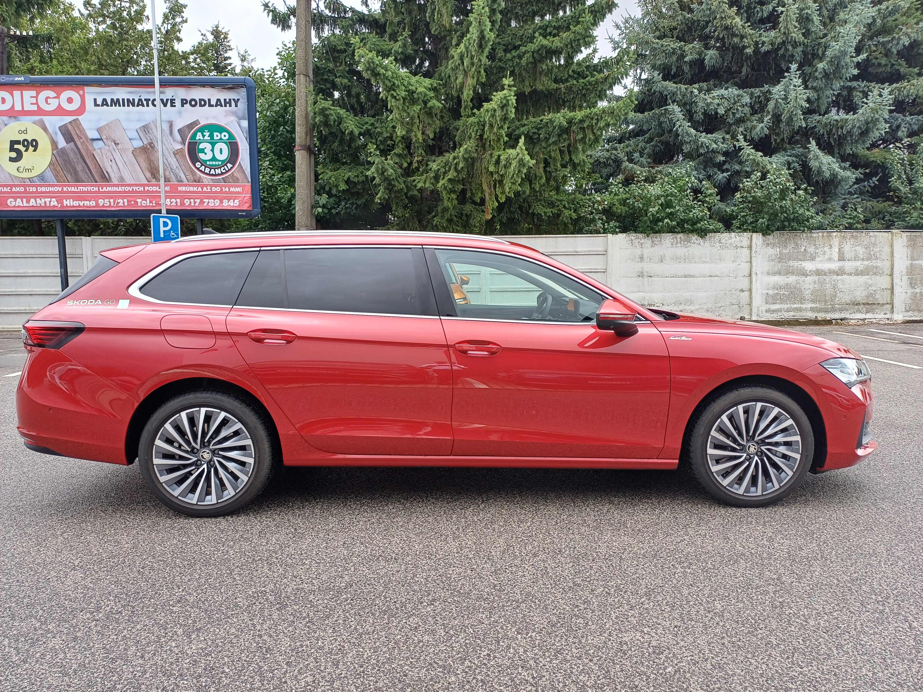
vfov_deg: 54.9
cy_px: 346
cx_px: 462
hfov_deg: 69.4
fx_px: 667
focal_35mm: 25
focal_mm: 4.65
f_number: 1.8
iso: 50
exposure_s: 1/271
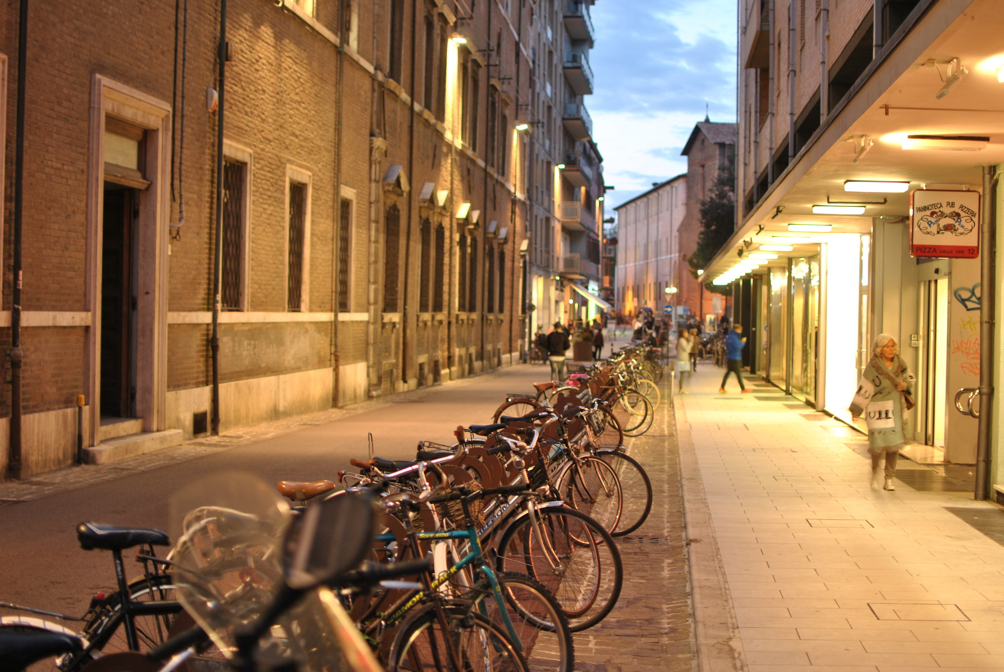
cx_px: 502
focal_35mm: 52
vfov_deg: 25.8
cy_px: 336
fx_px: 1466
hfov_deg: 37.8
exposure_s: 1/8
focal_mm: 35
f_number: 1.8
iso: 110
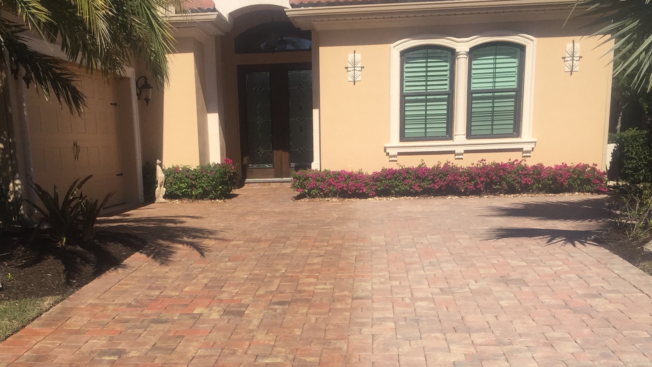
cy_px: 374
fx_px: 847
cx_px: 289
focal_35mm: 49
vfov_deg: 23.3
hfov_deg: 42.0
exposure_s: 1/3049
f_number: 2.2
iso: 32
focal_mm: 4.15
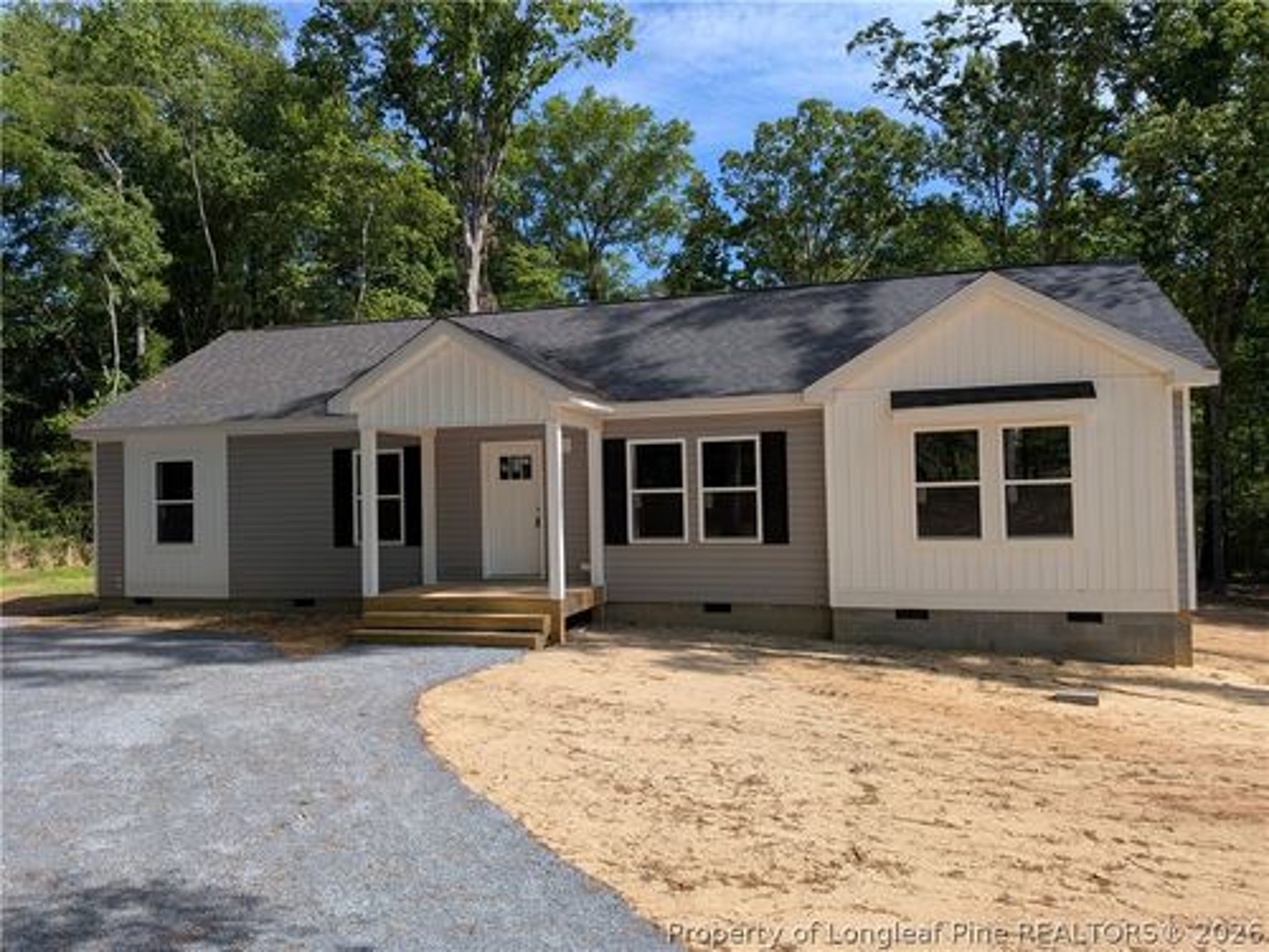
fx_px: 880
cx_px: 634
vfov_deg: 56.8
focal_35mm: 24
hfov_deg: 71.6
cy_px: 476
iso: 32
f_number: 1.7
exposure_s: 1/1391
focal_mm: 4.53
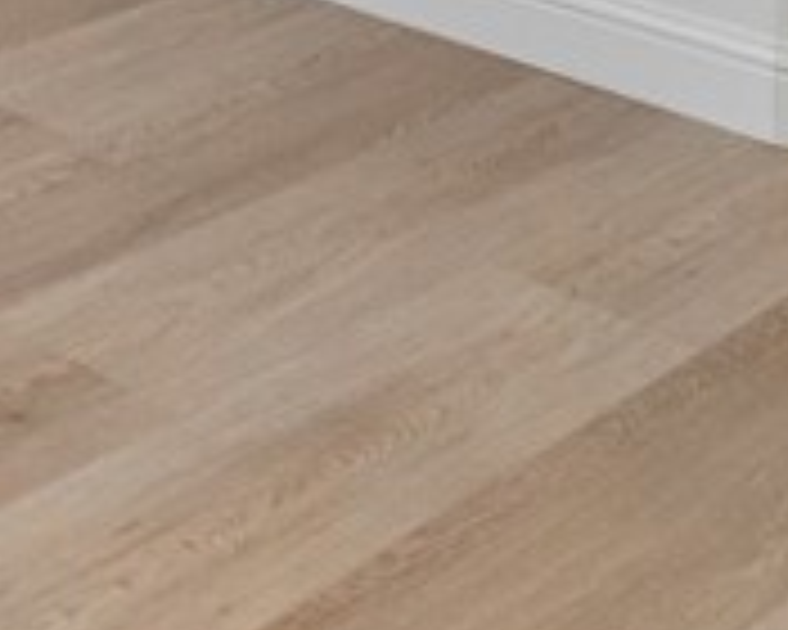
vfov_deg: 13.4
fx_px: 2116
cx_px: -797
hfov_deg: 16.2
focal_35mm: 91
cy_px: -790
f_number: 8
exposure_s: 1/80
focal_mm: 11
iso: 640
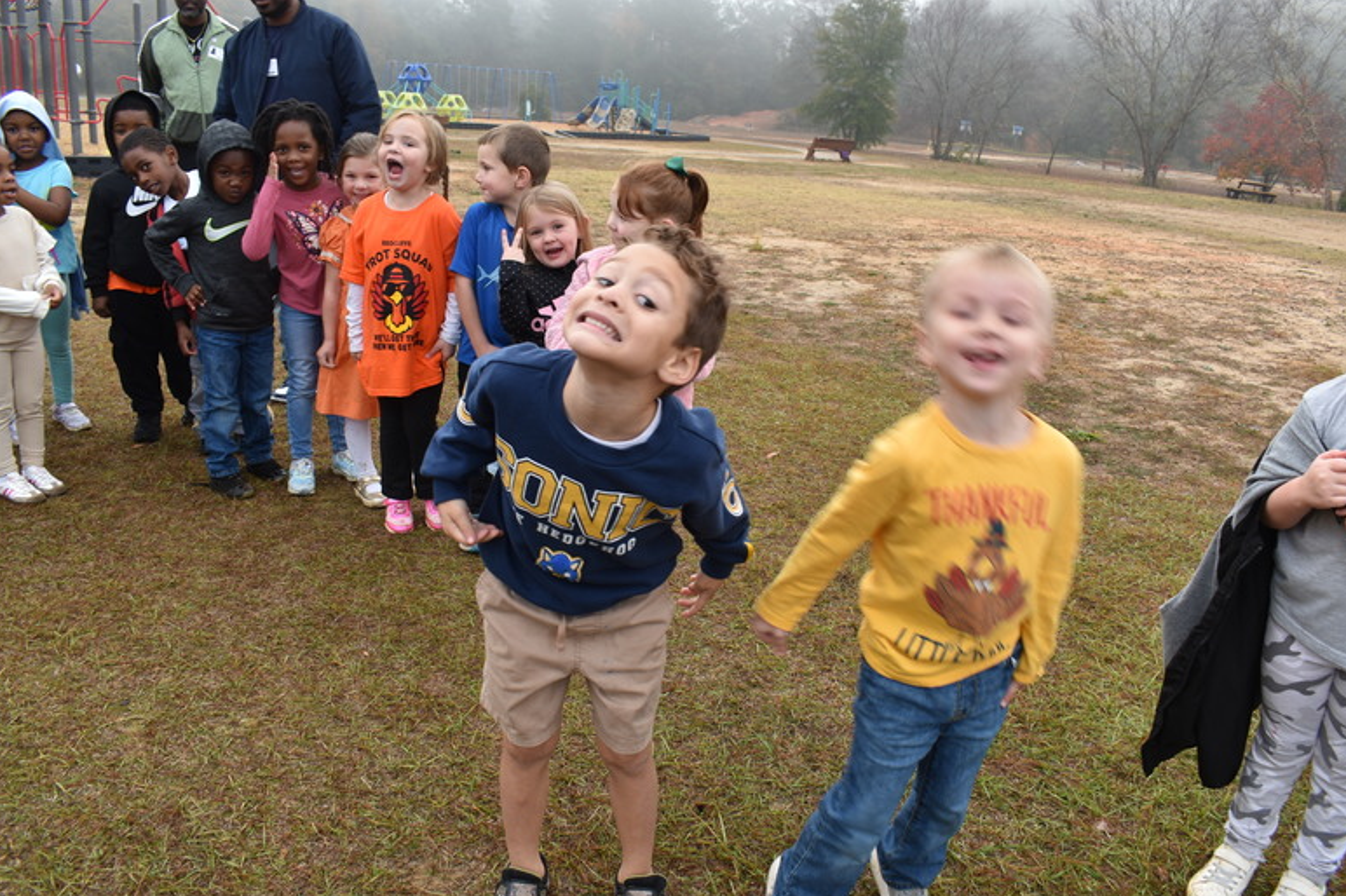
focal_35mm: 28
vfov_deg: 46.4
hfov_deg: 65.5
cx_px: 689
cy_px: 464
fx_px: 1046
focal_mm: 18
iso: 100
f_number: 7.1
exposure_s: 1/30
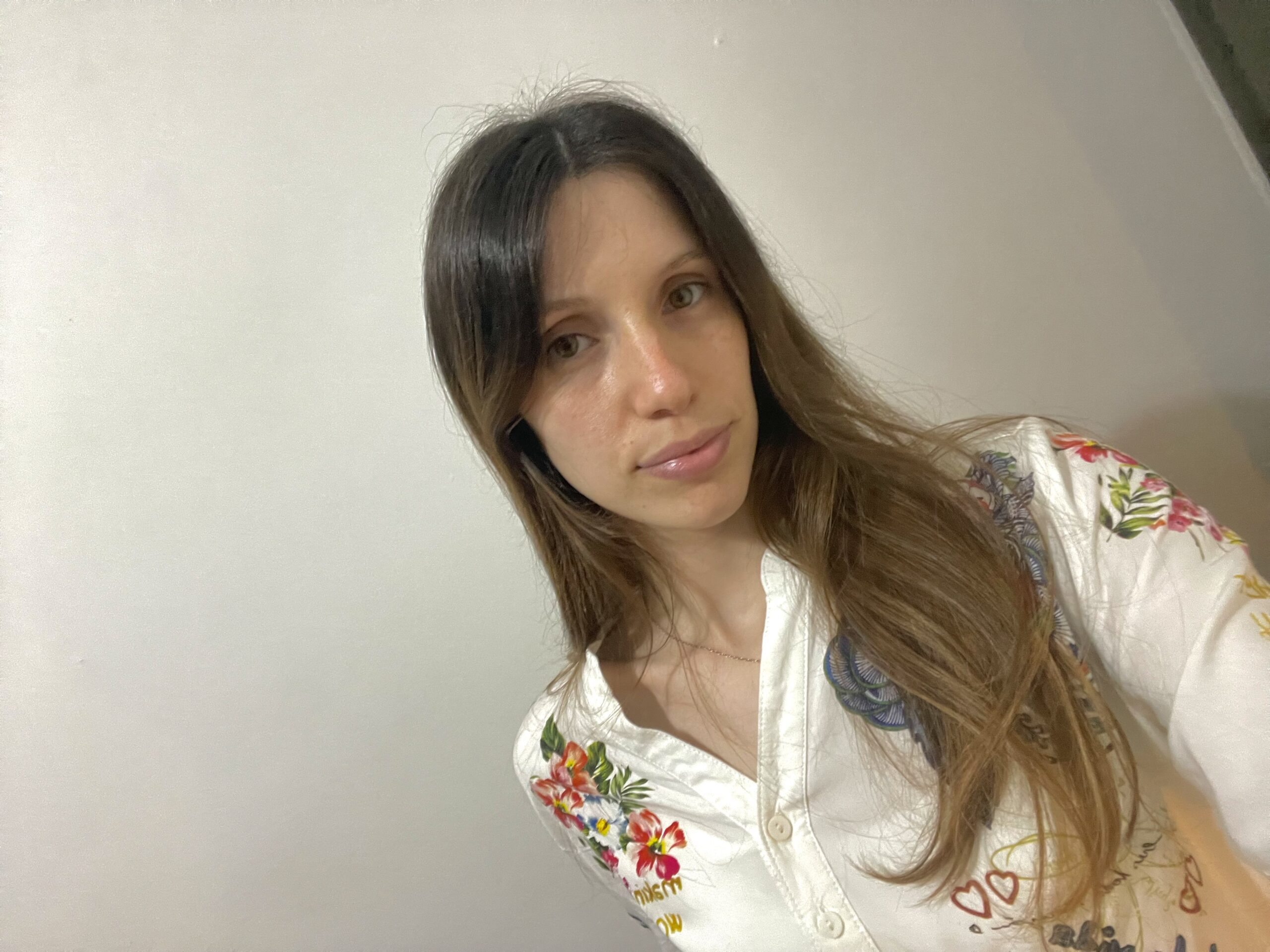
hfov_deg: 73.9
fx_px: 844
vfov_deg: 58.9
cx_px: 635
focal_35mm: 23
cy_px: 476
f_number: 2.2
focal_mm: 2.71
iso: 500
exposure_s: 1/25
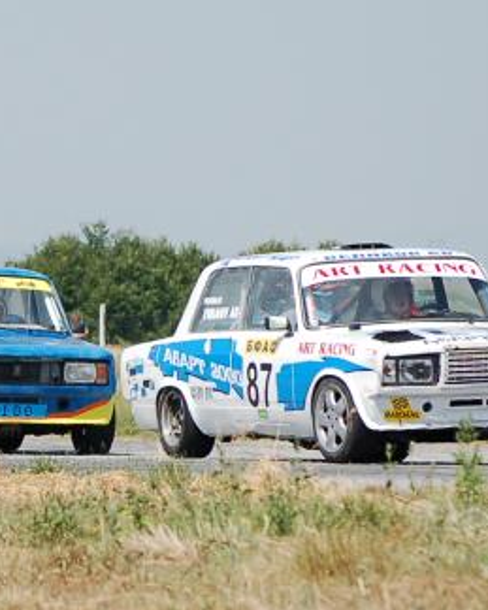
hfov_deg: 3.3
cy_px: 353
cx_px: 19
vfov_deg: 4.1
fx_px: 8444
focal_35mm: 467
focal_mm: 105
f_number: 5
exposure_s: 1/1250
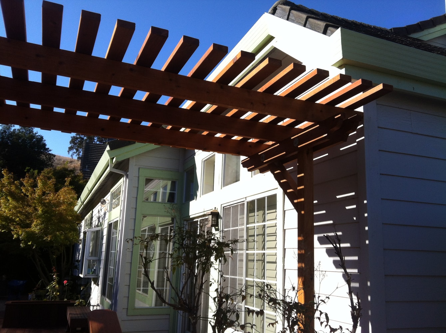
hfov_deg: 52.7
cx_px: 223
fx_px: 450
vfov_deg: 40.6
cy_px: 166
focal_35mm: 35
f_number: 2.8
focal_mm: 3.85
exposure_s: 1/887
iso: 80
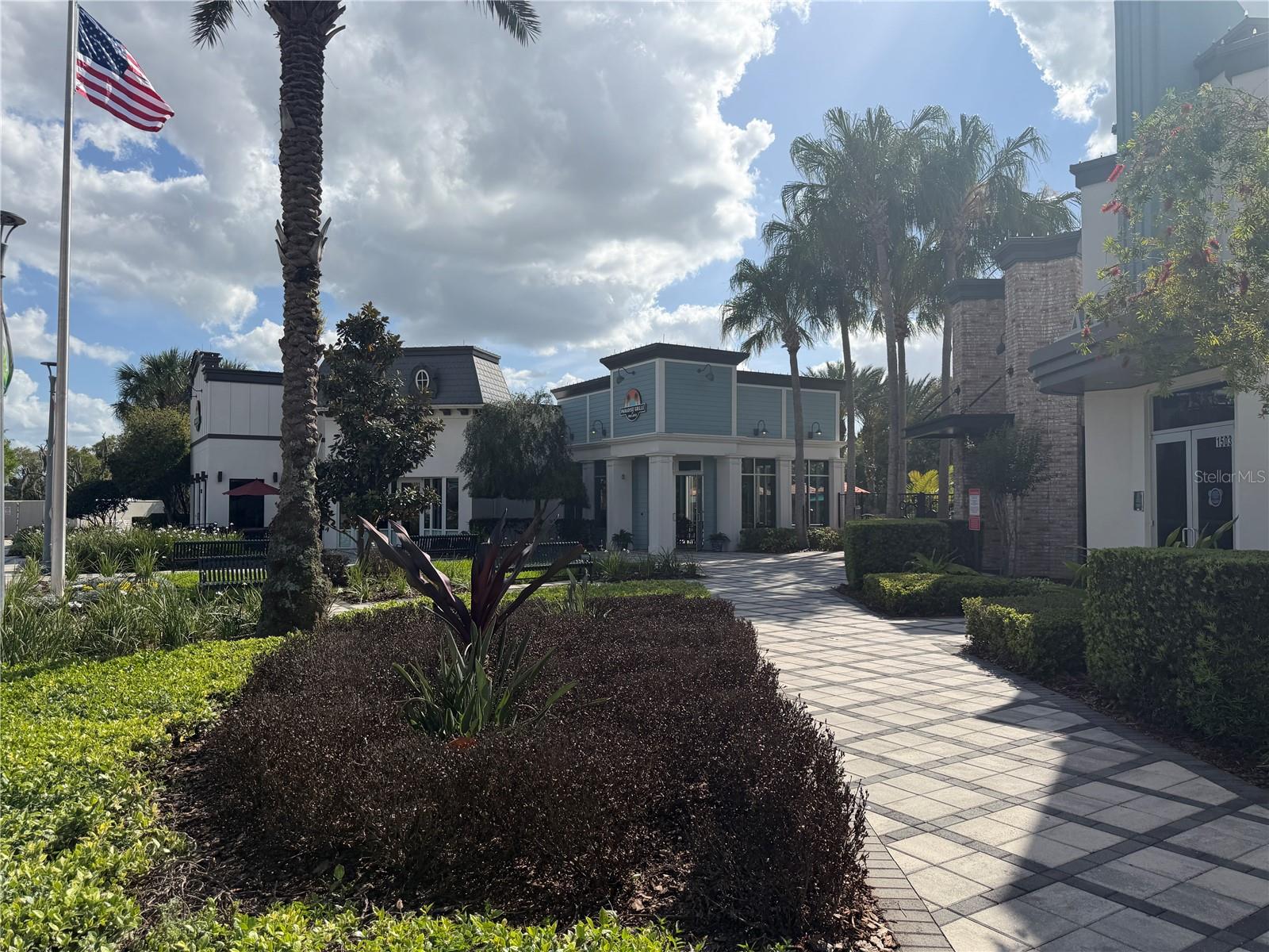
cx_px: 634
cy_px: 476
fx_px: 880
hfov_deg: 71.6
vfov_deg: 56.8
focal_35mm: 24
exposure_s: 1/8130
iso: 80
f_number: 1.78
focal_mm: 6.76
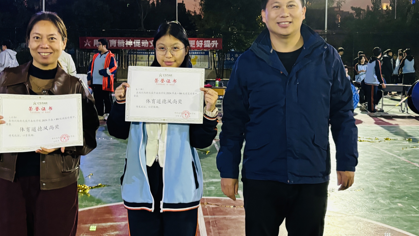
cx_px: 210
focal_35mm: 48
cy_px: 89
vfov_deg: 24.9
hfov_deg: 42.9
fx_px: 533
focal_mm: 5.96
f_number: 1.6
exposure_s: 1/25
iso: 500
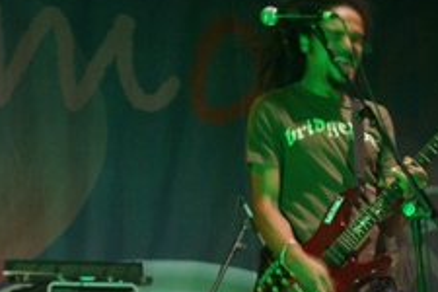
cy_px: 262
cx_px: 419
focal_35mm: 328
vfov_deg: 4.2
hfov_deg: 6.3
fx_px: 3990
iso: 800
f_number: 5
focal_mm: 110
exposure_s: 1/30
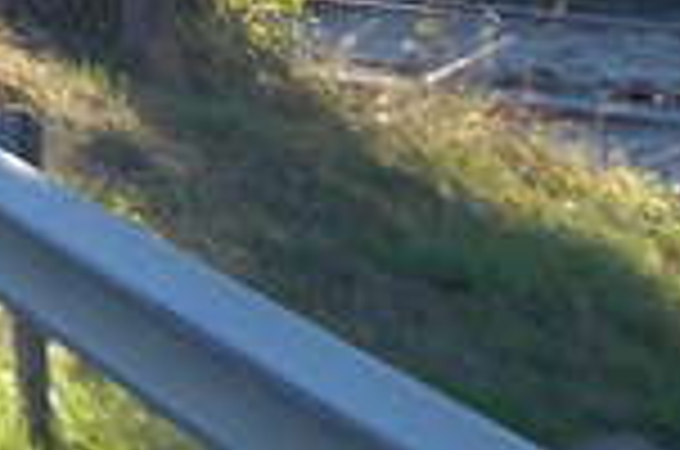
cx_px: -563
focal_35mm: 116
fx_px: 2186
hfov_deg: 15.2
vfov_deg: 10.8
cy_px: -441
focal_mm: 4
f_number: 5.4
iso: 80
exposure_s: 1/125
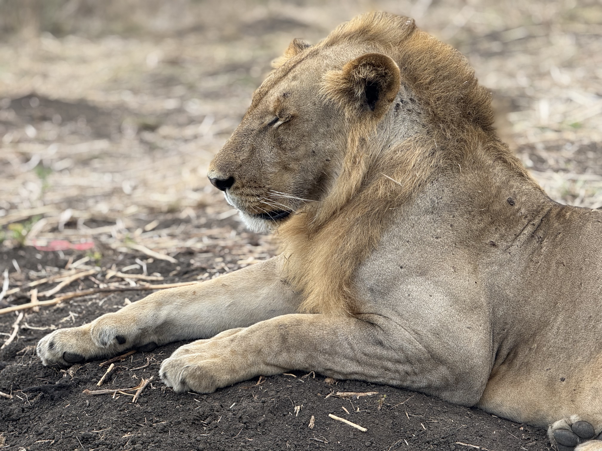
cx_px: 301
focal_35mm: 120
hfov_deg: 16.4
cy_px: 226
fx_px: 2087
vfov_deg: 12.3
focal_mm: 15.66
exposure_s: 1/242
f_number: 2.8
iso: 64
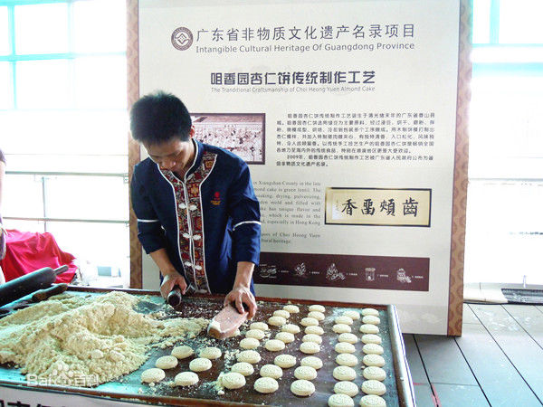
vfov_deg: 46.8
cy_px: 204
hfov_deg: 60.0
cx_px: 272
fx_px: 471
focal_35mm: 30
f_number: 3.5
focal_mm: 5.4
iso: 400
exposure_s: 1/50
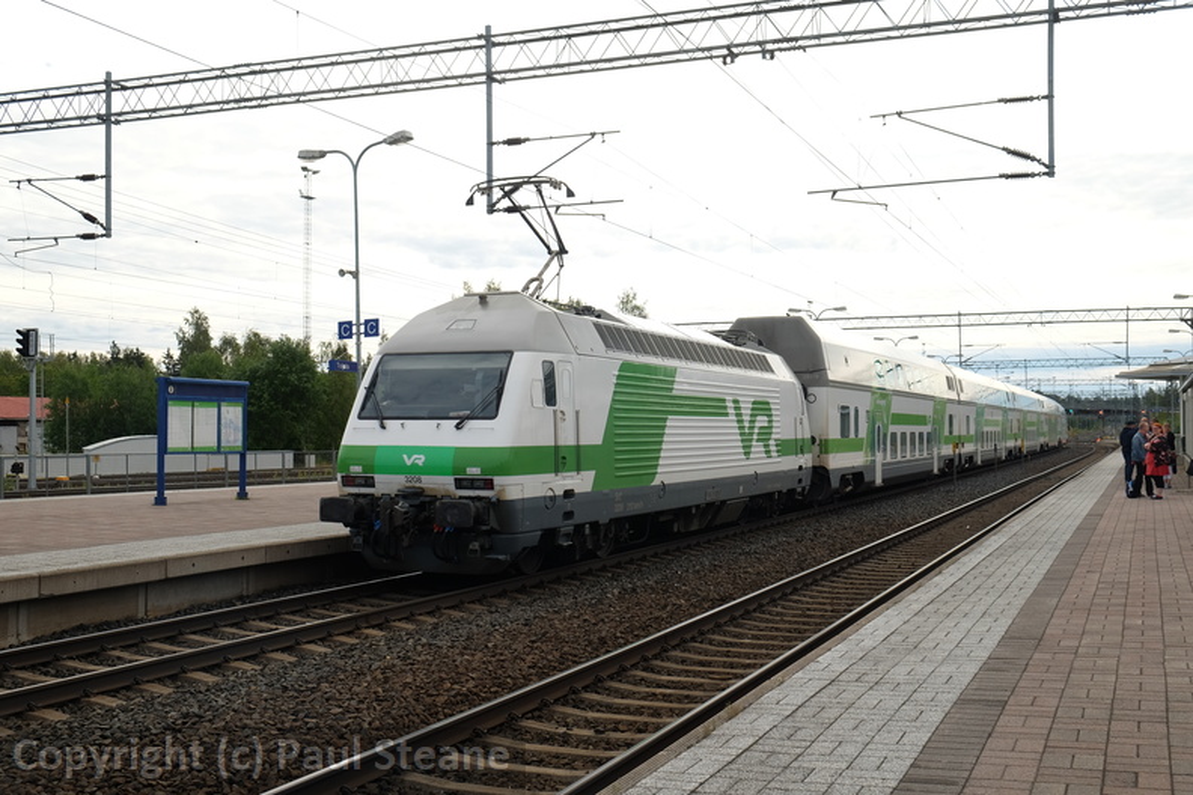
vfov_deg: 35.1
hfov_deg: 50.7
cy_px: 398
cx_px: 596
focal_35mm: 38
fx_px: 1259
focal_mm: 25.4
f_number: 5.6
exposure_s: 1/420
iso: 200
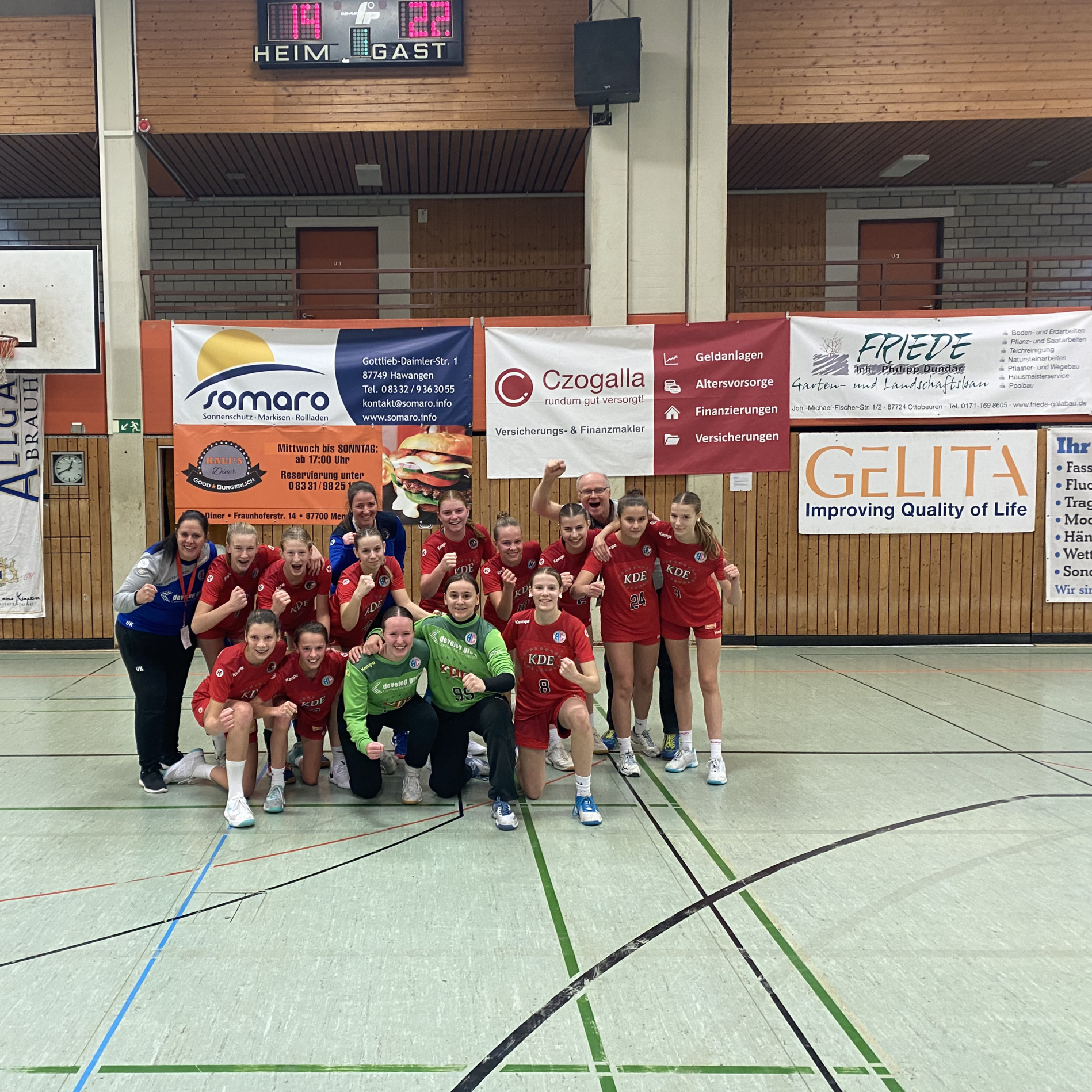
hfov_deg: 51.9
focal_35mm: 31
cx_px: 395
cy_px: 552
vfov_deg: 52.5
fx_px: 1106
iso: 160
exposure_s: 1/50
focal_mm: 4.25
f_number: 1.8
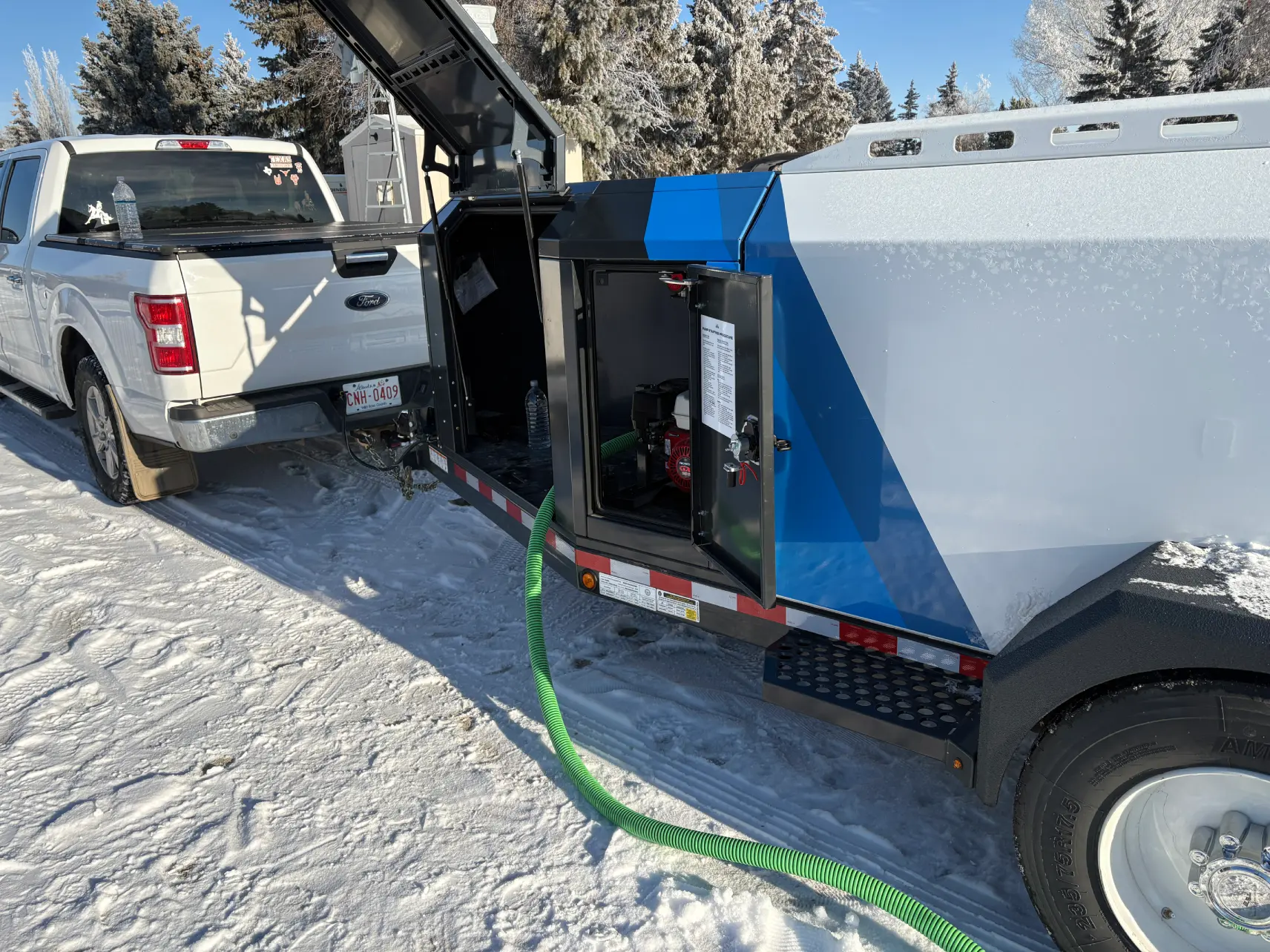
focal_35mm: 26
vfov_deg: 53.1
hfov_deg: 67.3
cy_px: 476
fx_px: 954
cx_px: 635
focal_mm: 5.96
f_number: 1.6
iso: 50
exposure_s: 1/3448
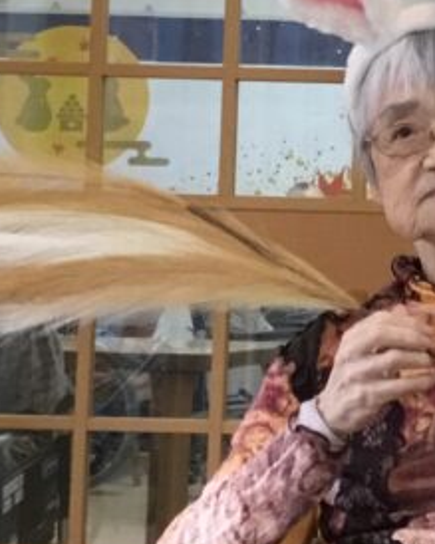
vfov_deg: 17.0
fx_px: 1820
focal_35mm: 113
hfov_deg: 13.0
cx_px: 636
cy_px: 189
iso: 160
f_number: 2.4
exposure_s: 1/30
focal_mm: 3.3
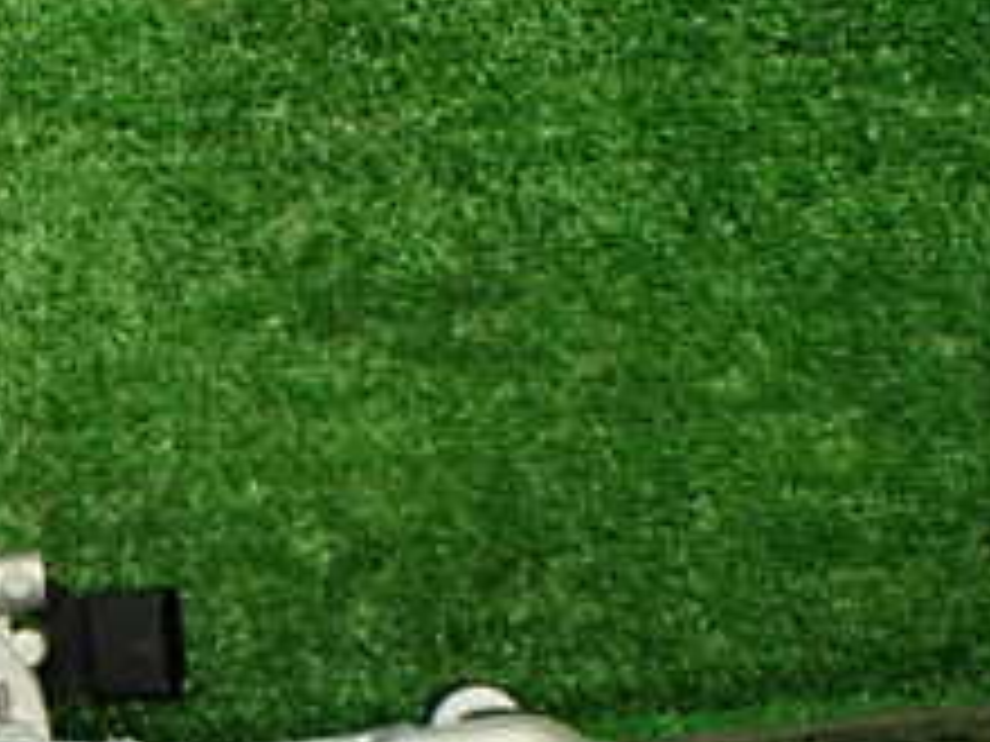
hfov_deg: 21.7
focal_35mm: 82
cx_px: -266
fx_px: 2345
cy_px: 818
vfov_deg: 17.4
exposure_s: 1/125
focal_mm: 5.4
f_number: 2.3
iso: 400
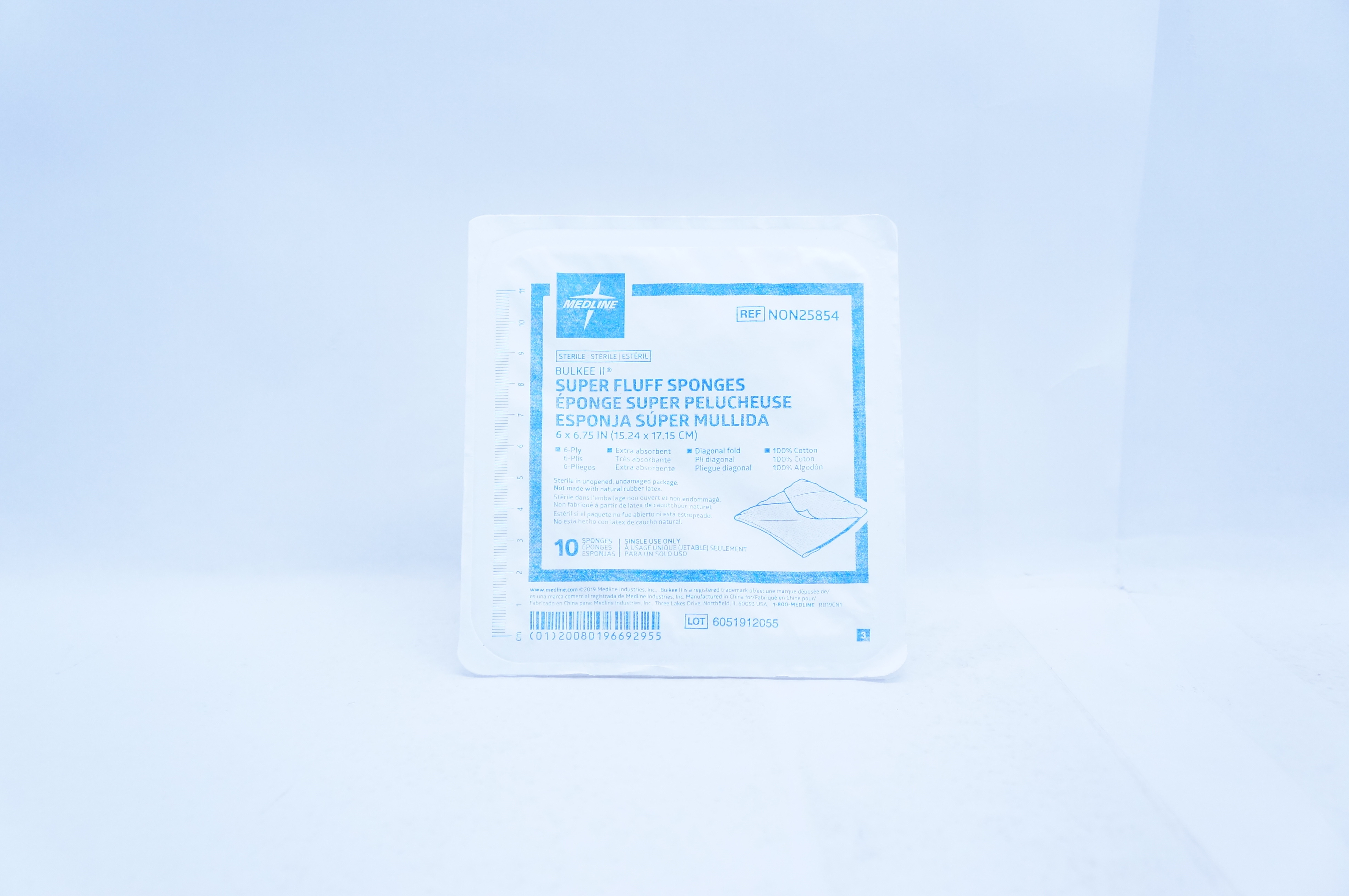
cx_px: 674
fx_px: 1572
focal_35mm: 42
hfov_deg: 46.4
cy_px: 448
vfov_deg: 31.8
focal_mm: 28
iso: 800
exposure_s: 1/250
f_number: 4.5
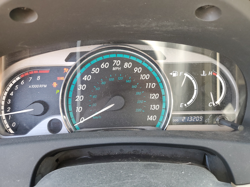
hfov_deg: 67.3
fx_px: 188
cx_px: 125
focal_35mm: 26
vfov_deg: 53.1
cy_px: 94
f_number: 1.5
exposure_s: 1/60.2
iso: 74
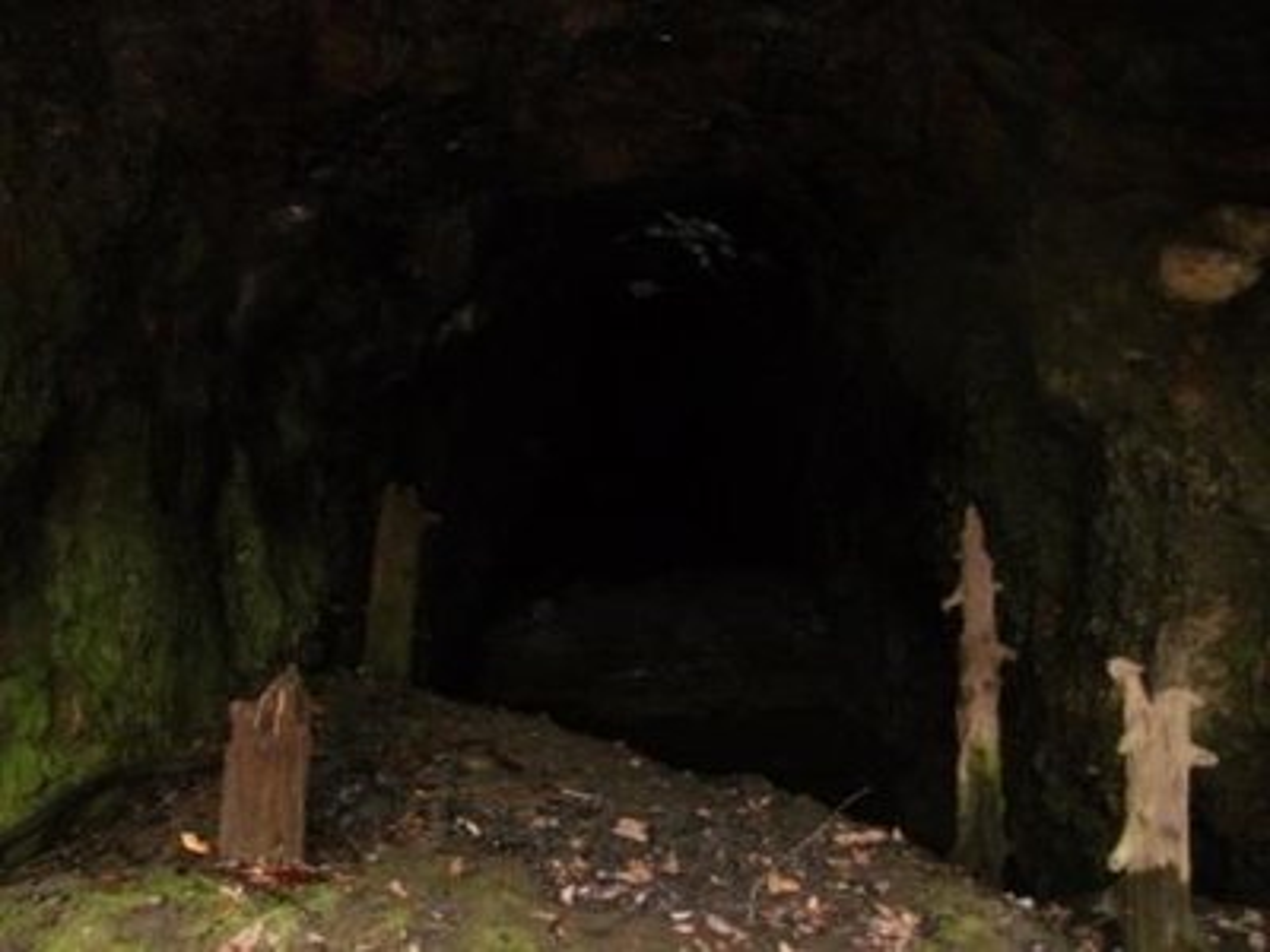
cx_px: 635
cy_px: 476
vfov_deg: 39.7
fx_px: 1321
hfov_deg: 51.4
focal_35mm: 36
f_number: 3.5
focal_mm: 6.3
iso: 200
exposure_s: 1/30
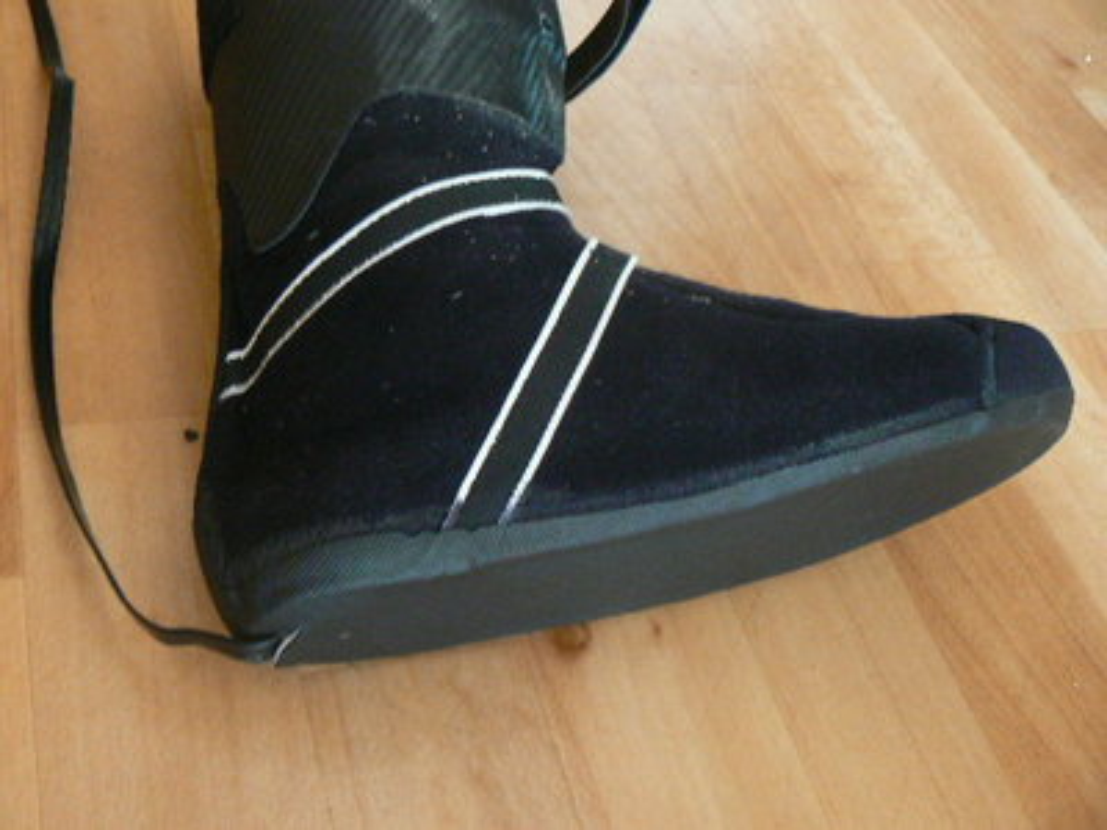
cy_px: 415
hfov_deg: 51.4
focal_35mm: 36
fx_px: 1151
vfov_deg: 39.7
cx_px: 554
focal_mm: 6
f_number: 2.8
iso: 200
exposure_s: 1/10
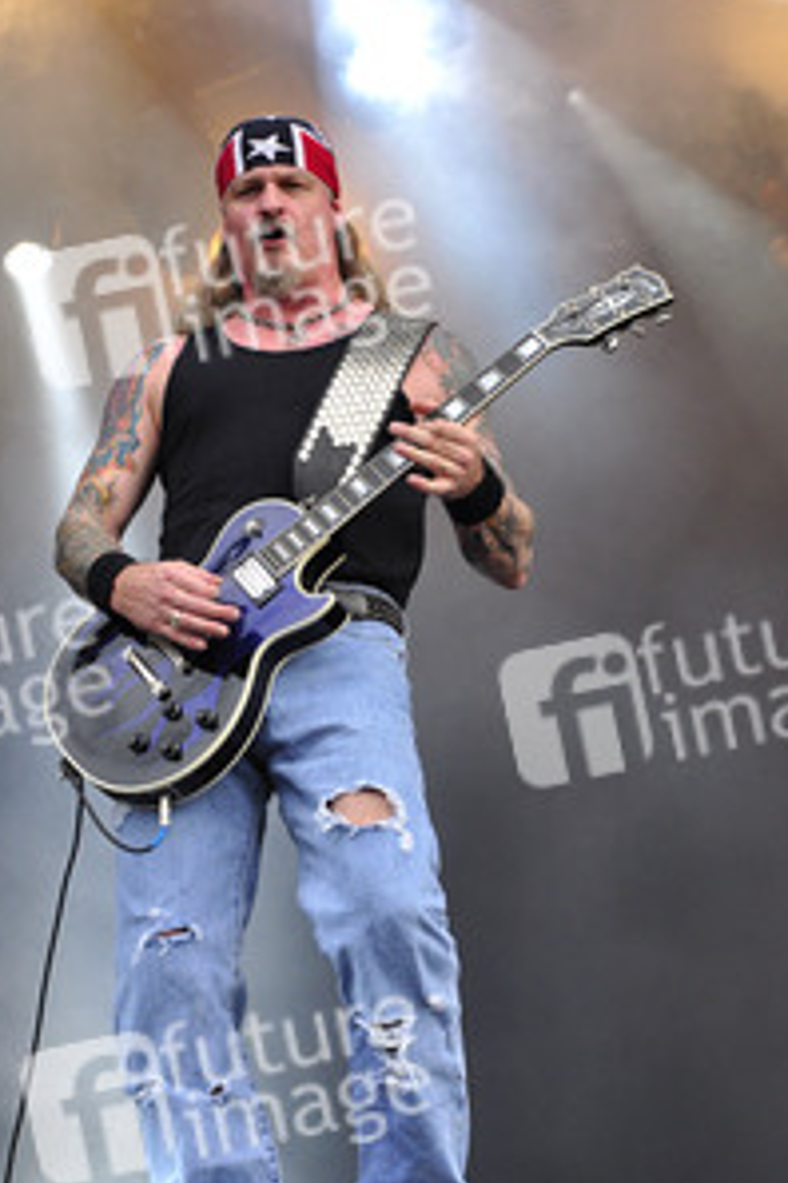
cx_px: 342
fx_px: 3841
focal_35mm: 117
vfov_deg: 17.5
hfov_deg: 11.7
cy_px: 494
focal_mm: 58
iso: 640
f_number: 5
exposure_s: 1/800
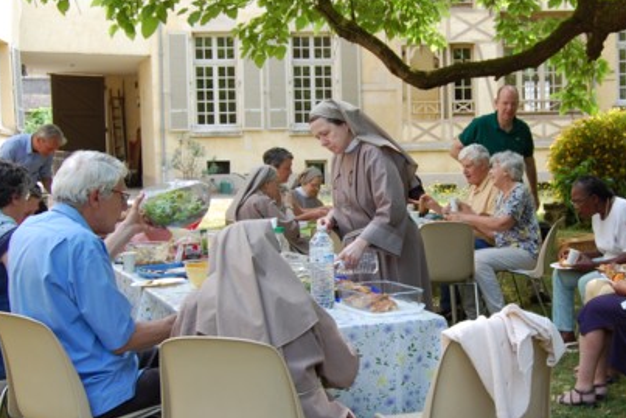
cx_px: 423
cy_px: 246
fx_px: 1041
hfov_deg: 33.1
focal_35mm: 60
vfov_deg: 22.7
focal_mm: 23
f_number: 6.3
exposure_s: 1/160
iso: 200
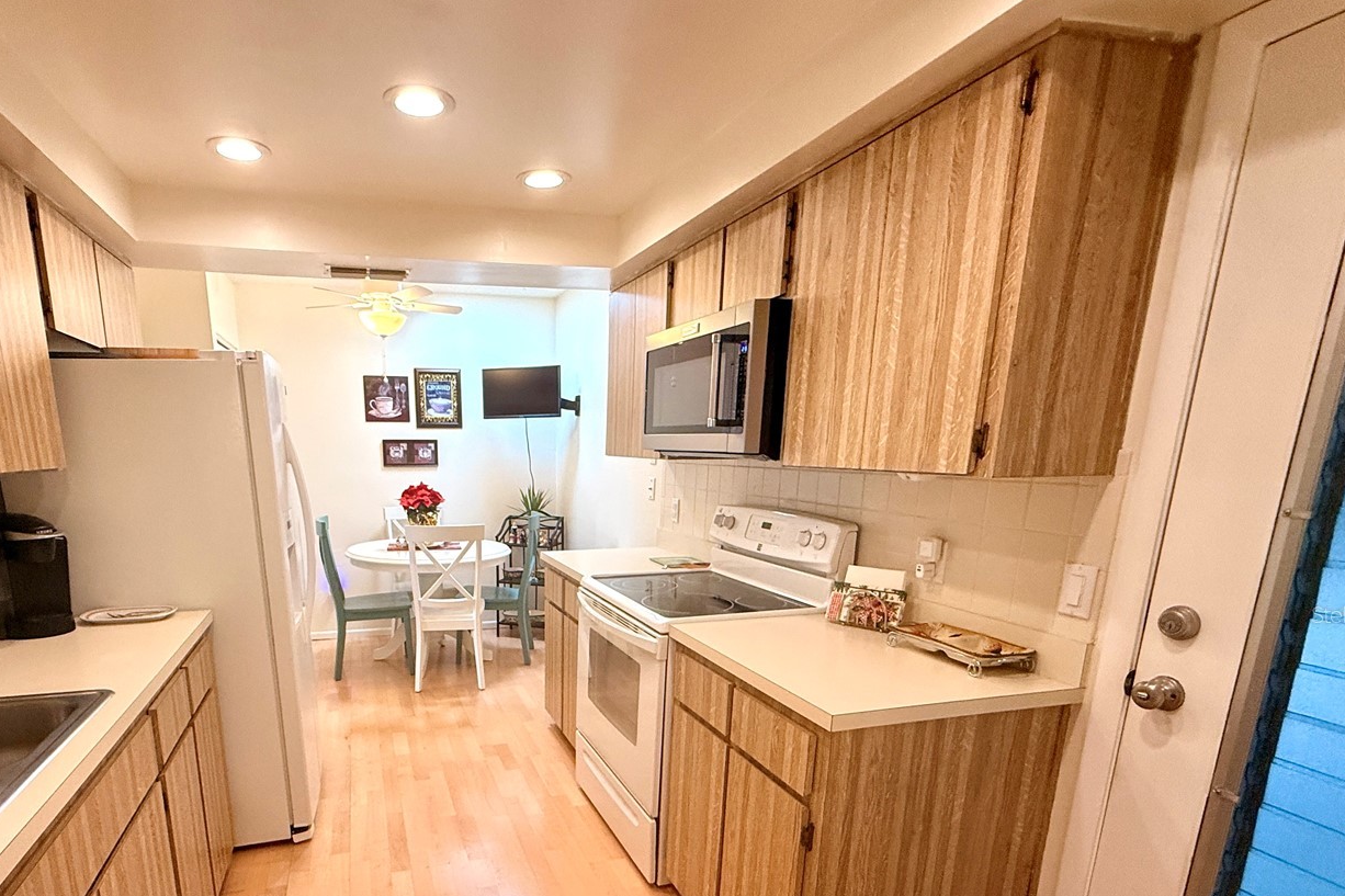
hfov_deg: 85.8
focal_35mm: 19
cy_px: 614
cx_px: 538
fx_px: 710
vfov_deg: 62.5
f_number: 2.2
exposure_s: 1/120
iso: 200
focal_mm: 2.22
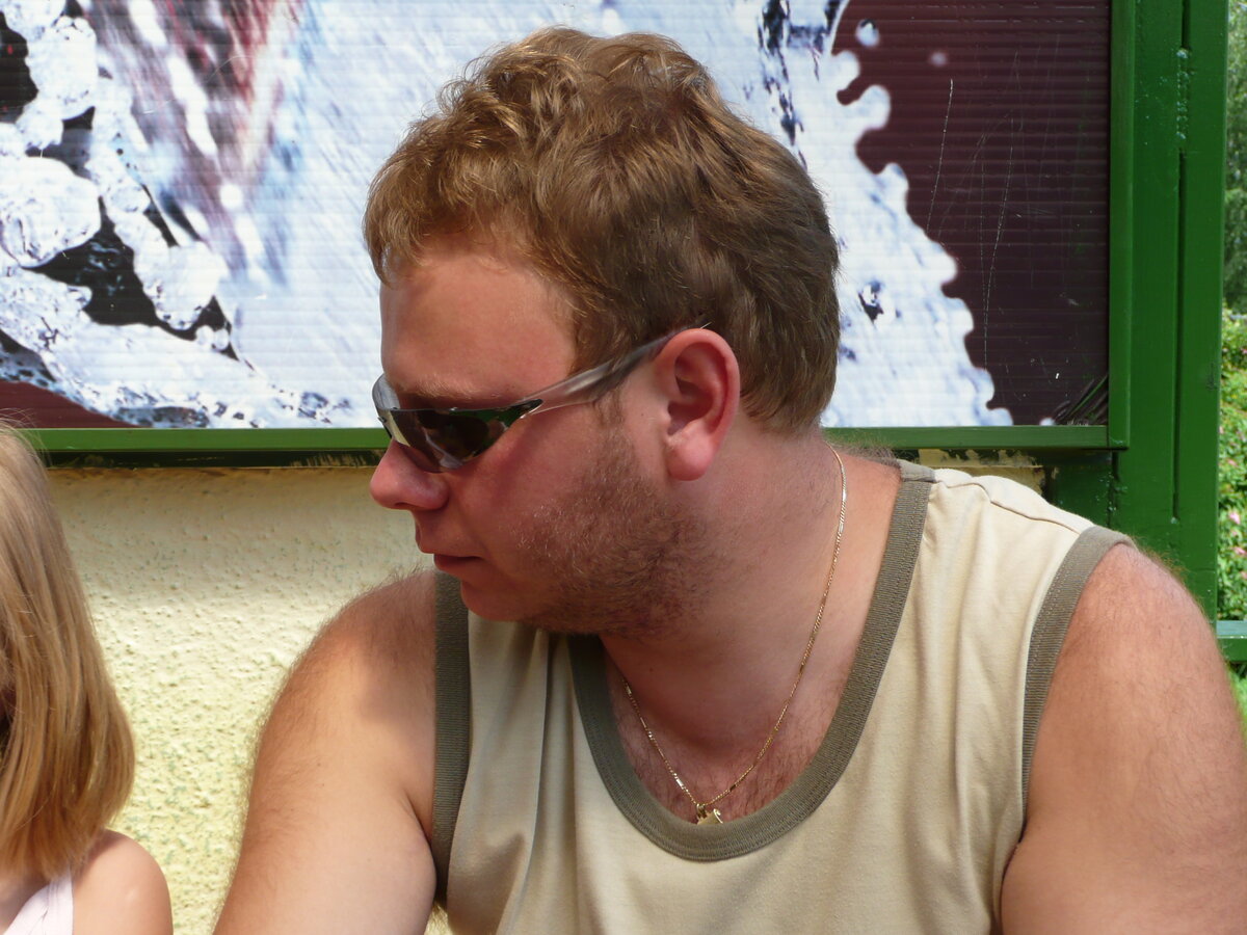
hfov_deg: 33.2
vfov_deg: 25.2
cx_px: 624
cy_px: 468
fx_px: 2089
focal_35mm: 58
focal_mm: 9.5
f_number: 4.4
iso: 100
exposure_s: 1/250
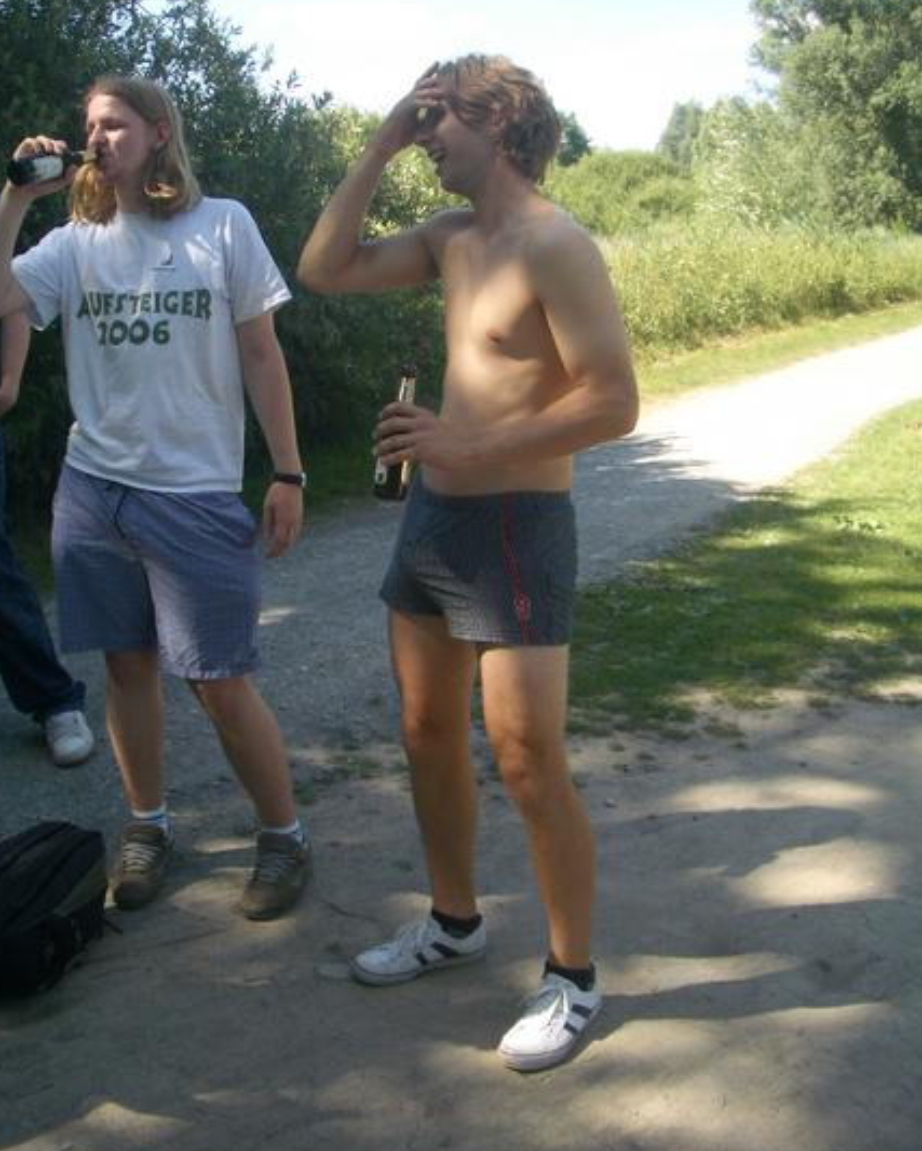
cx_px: 451
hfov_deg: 36.5
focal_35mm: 41
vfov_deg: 44.6
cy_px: 488
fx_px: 1397
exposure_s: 1/160
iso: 50
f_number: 4.3
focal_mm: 5.8
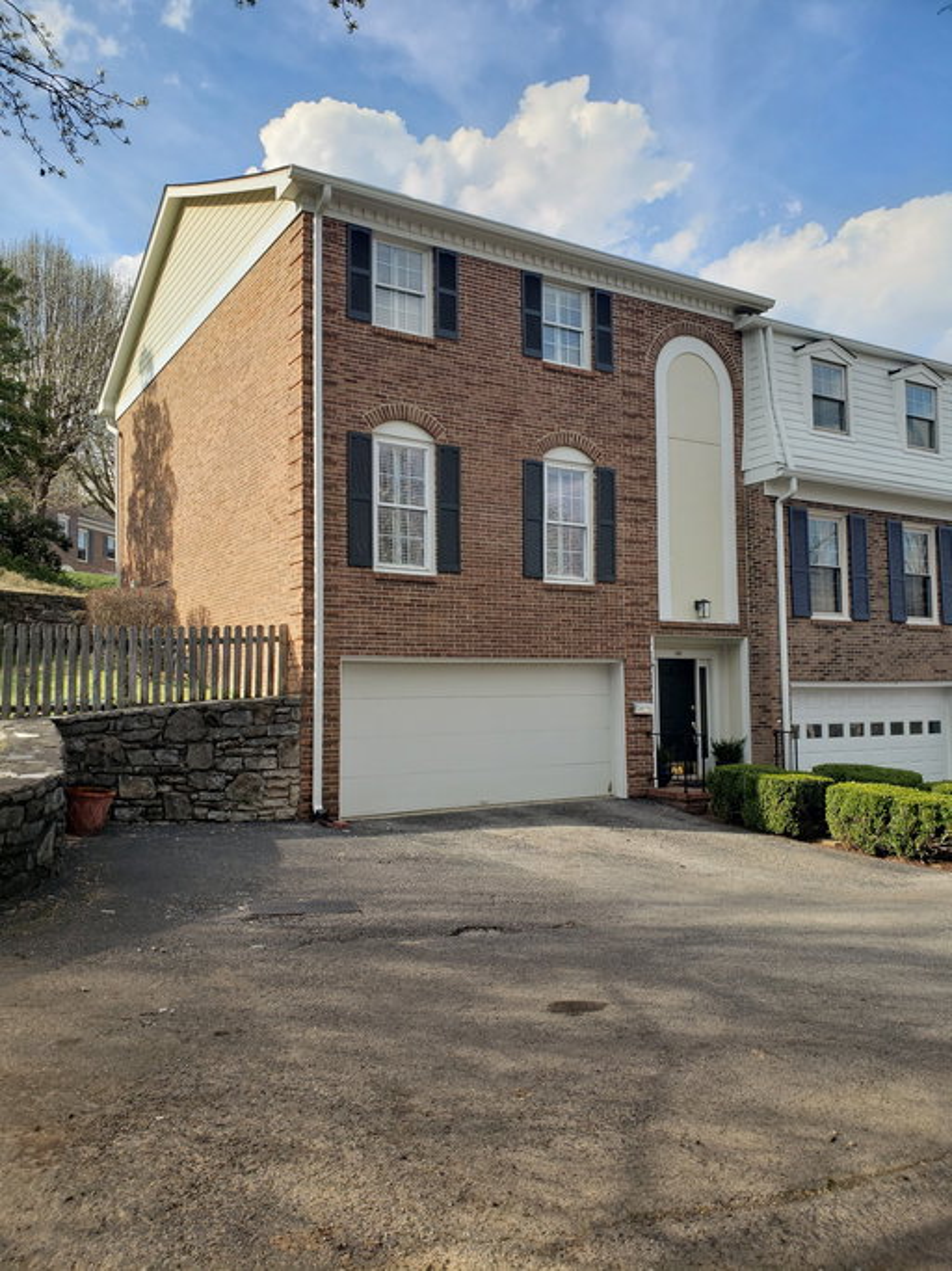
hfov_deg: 53.0
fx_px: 954
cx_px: 476
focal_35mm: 26
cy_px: 636
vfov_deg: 67.3
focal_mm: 4.3
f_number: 2.4
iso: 50
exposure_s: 1/775
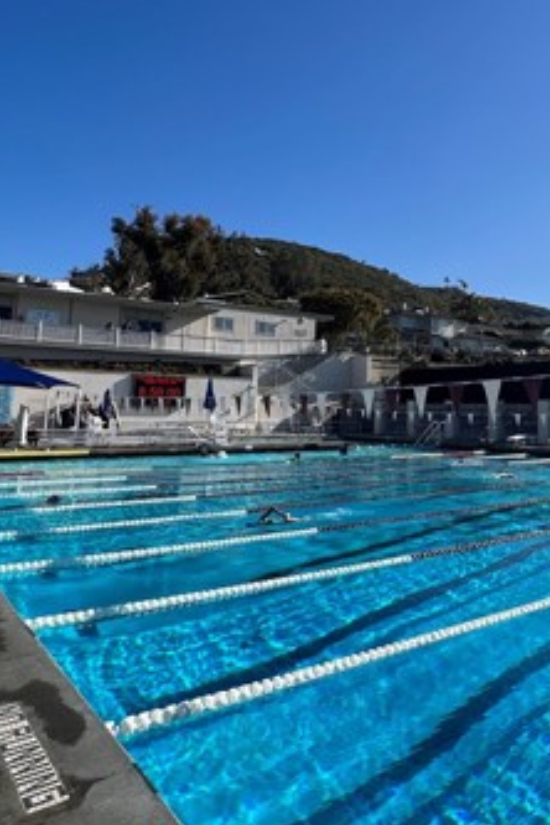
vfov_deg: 68.5
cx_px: 411
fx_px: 596
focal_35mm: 26
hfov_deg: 47.7
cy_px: 320
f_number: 1.8
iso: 32
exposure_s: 1/2179
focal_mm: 1.57
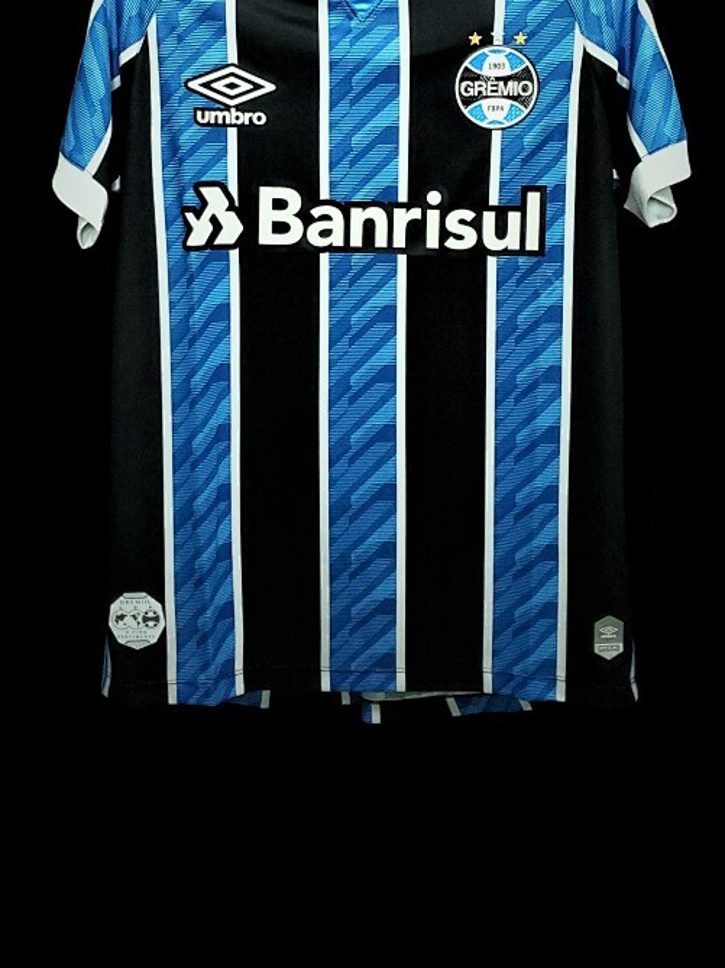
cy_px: 188
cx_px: 362
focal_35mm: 42
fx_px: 1174
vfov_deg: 42.7
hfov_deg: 34.3
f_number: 1.5
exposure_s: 1/45
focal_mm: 4.3
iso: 640
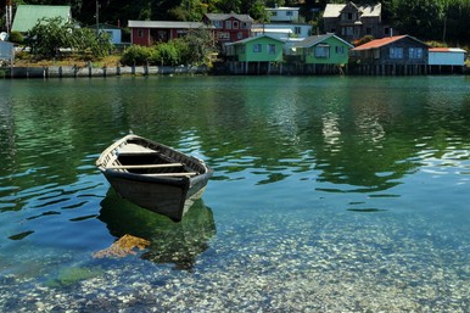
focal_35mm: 42
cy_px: 76
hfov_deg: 45.4
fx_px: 548
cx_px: 330
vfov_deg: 31.3
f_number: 11
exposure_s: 1/200
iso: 250
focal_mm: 18
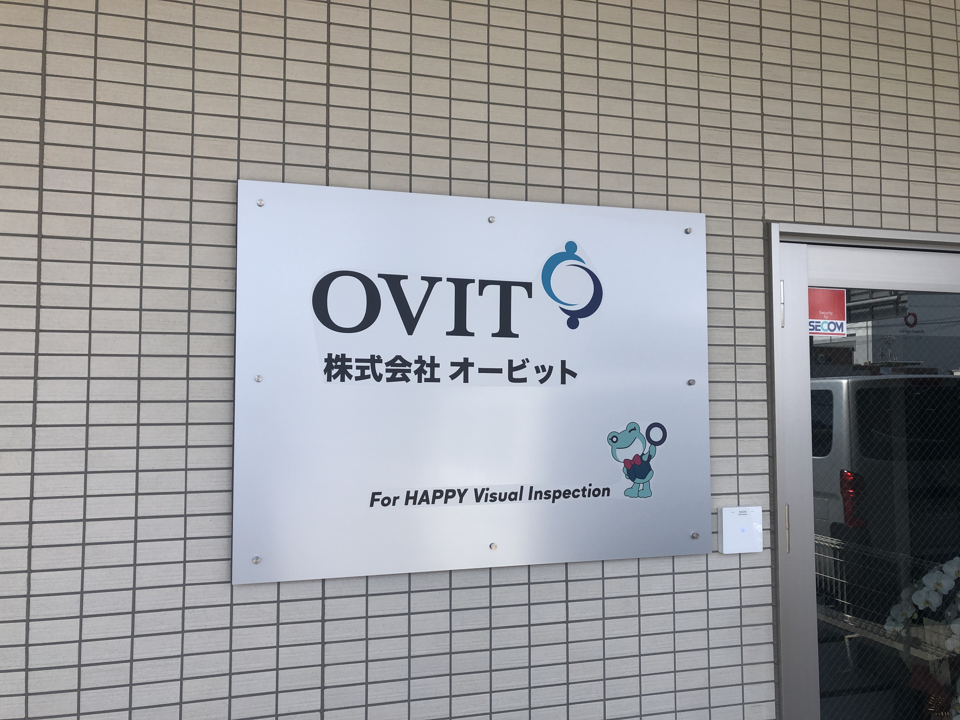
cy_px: 360
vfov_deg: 49.7
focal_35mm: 28
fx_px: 777
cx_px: 480
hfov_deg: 63.4
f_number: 1.8
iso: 20
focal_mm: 3.99
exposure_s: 1/762
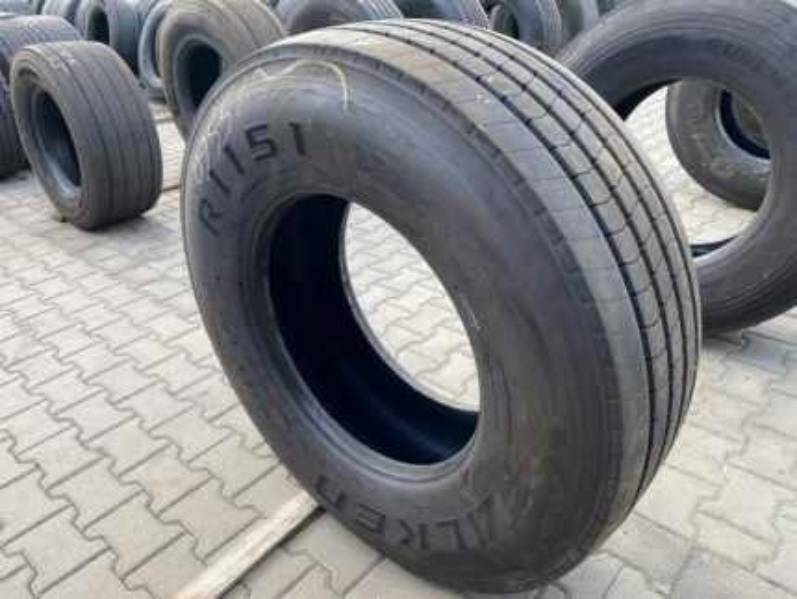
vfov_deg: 53.1
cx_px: 398
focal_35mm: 26
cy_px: 300
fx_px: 599
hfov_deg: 67.3
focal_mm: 4.25
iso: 32
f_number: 1.8
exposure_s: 1/170
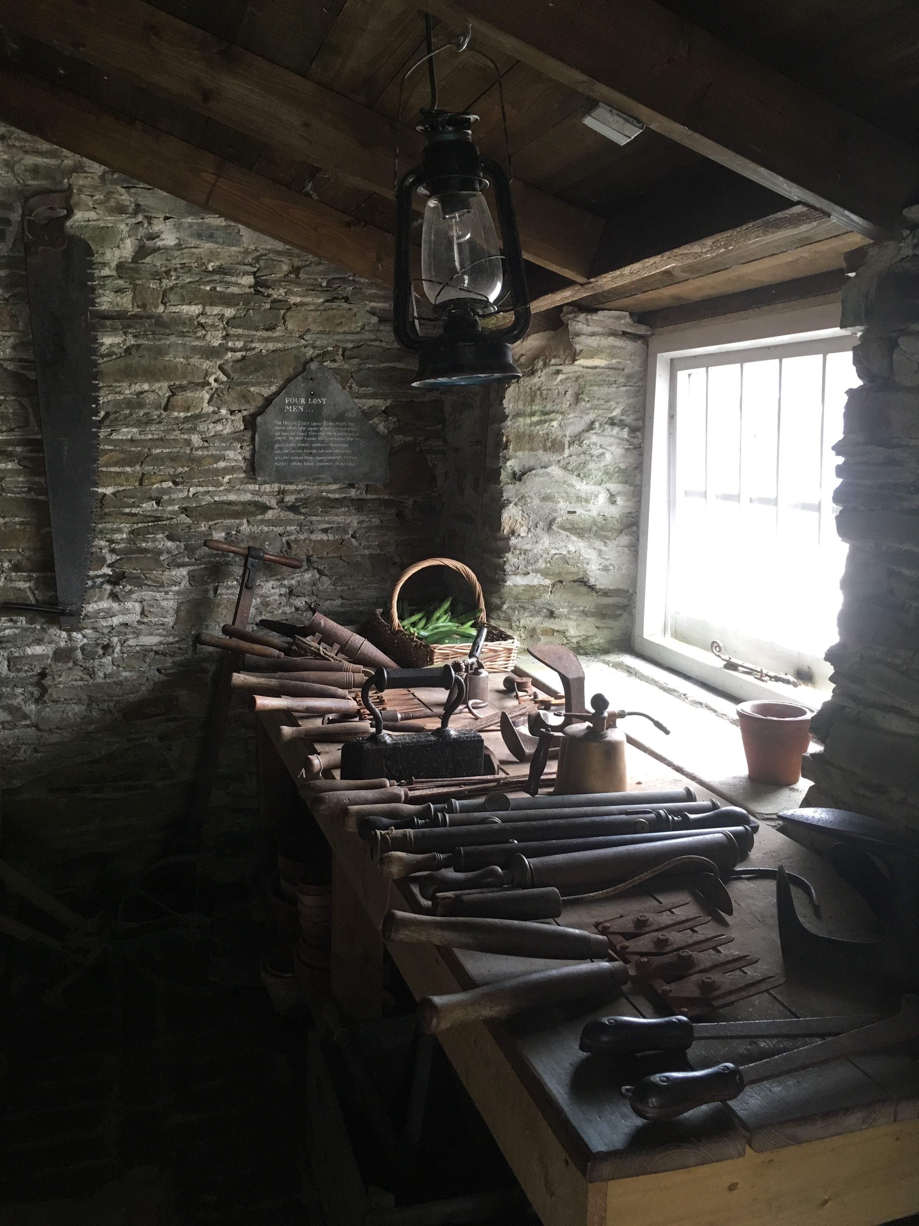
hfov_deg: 48.2
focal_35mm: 29
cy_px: 613
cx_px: 460
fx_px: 1027
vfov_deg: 61.7
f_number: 2.2
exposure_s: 1/33
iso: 125
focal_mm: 4.15
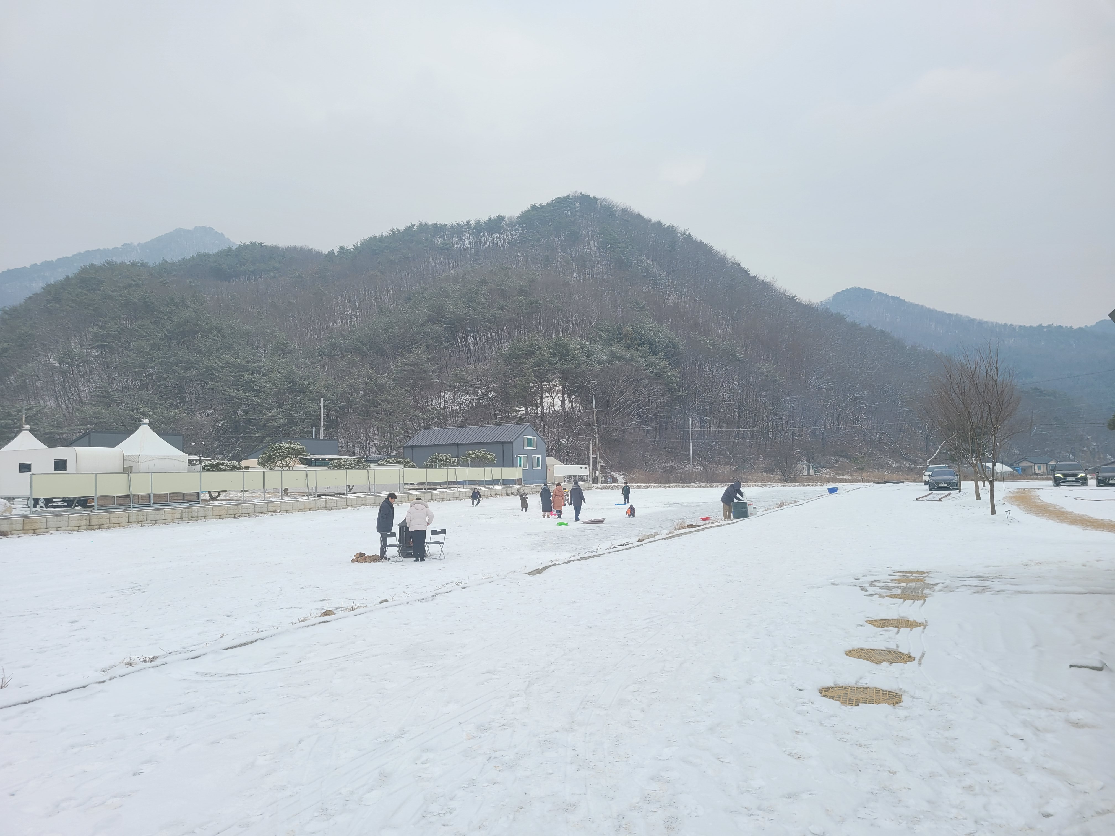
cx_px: 558
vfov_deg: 53.1
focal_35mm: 26
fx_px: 837
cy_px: 418
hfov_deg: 67.3
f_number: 1.8
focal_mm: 5.4
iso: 40
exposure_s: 1/709
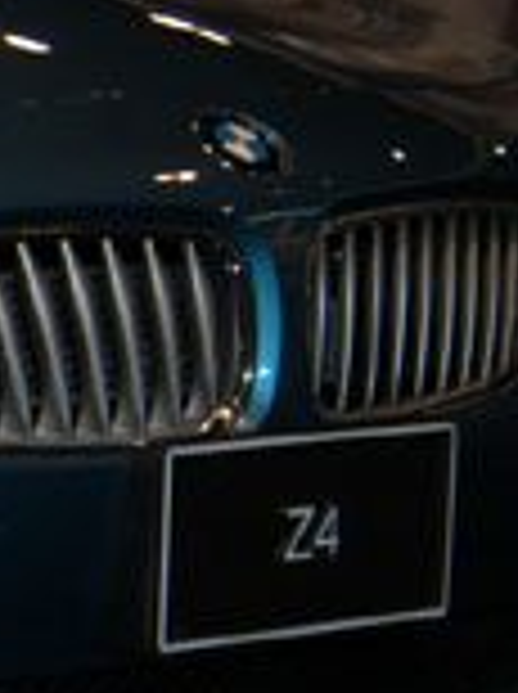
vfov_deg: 9.8
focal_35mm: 203
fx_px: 4062
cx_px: -763
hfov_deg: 6.9
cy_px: 356
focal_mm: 32
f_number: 5
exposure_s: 1/60
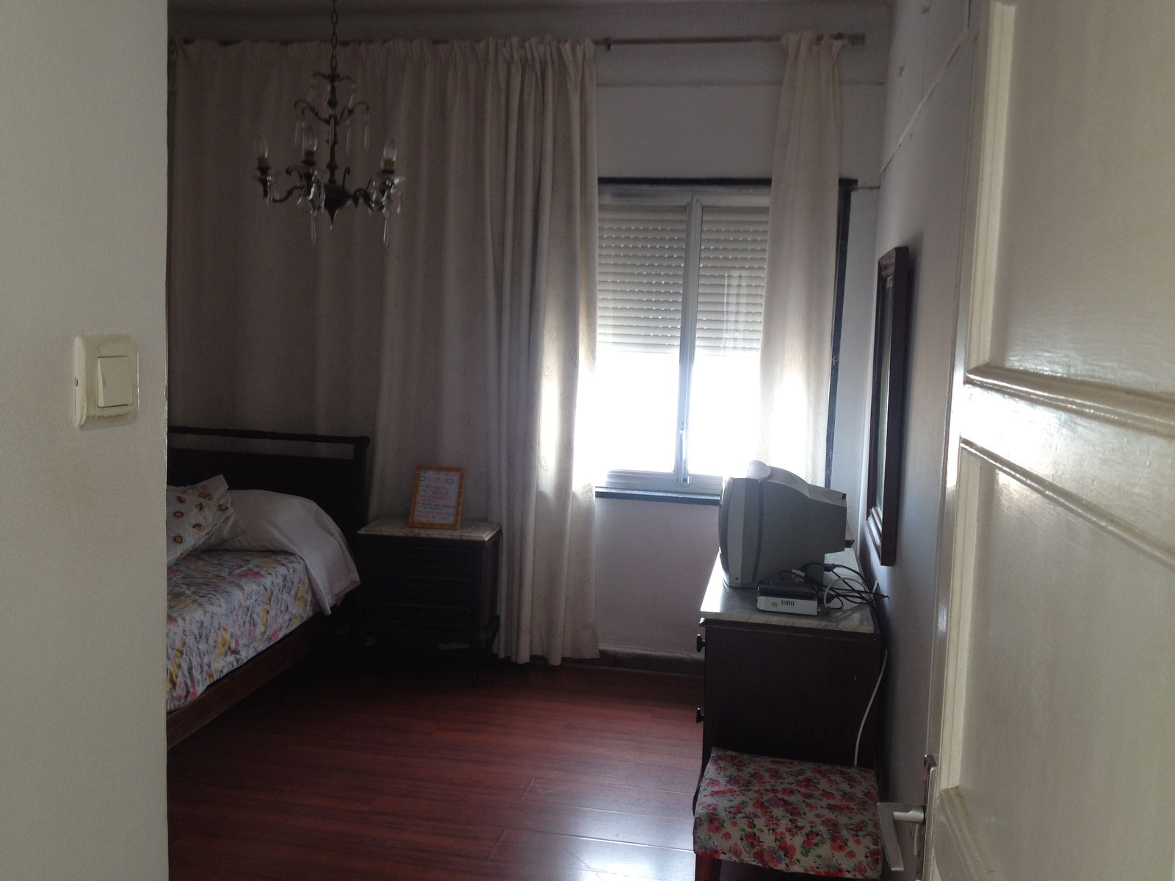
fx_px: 1188
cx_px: 588
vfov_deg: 40.7
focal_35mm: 35
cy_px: 440
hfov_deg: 52.6
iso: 50
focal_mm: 4.28
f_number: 2.4
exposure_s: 1/40
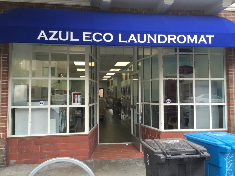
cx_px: 118
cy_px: 88
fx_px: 197
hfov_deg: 61.7
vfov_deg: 48.2
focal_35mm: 29
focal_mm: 4.15
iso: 32
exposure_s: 1/121
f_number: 2.2
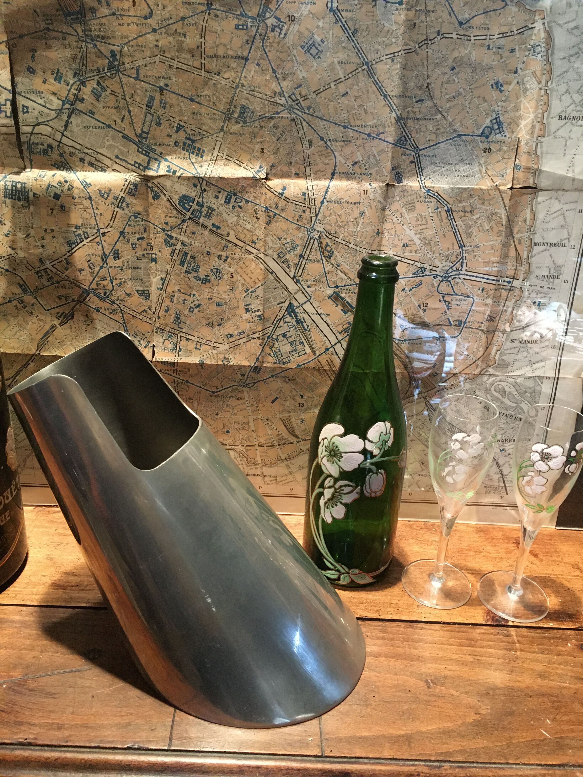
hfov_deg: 48.2
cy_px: 388
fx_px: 651
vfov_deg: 61.7
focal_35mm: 29
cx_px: 292
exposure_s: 1/25
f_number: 2.2
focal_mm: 4.15
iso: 200
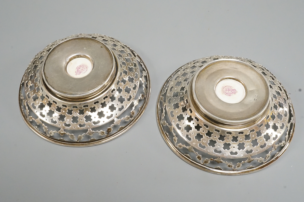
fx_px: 380
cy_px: 101
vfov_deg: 29.9
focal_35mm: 45
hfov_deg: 43.6
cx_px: 152
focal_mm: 30
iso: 5000
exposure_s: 1/60
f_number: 22
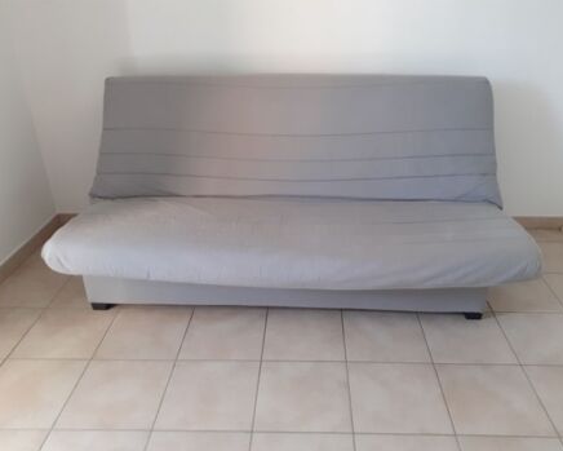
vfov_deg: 50.0
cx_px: 300
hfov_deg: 60.4
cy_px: 230
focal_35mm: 29
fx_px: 483
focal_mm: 3.6
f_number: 1.9
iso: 160
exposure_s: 1/50
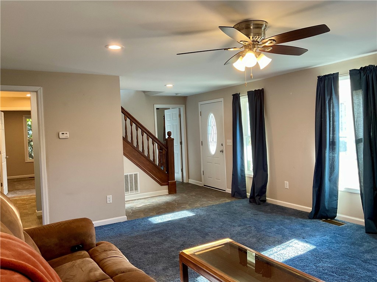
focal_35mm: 29
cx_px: 188
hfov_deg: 61.7
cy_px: 141
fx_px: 316
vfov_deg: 48.2
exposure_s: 1/60
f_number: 1.8
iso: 64
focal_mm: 3
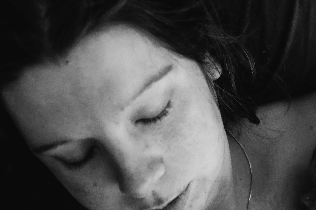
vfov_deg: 15.0
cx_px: 220
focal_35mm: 90
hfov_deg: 22.5
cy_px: 188
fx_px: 790
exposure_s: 1/100
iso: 1600
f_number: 2.5
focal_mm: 24
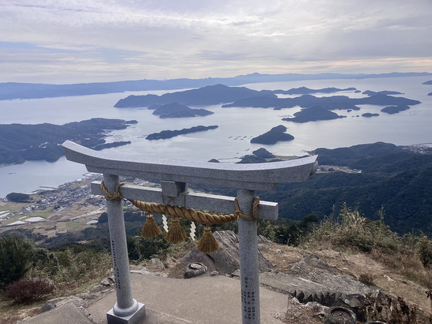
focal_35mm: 28
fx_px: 349
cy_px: 162
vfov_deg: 49.7
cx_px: 216
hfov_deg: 63.4
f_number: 1.8
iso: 32
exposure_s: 1/1548
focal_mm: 3.99
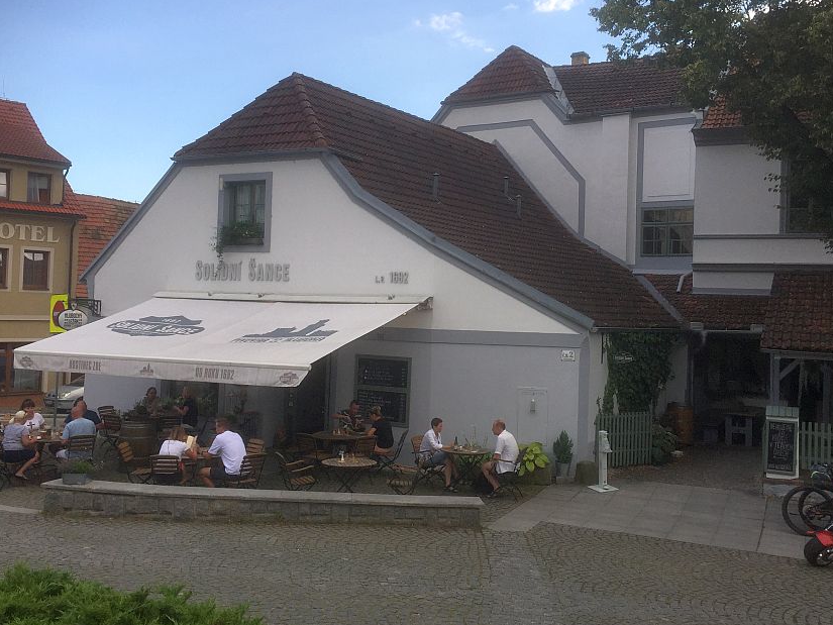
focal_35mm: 36
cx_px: 434
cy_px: 301
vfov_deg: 39.7
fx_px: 866
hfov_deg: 51.3
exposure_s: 1/670
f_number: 2.2
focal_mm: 4.15
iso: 32
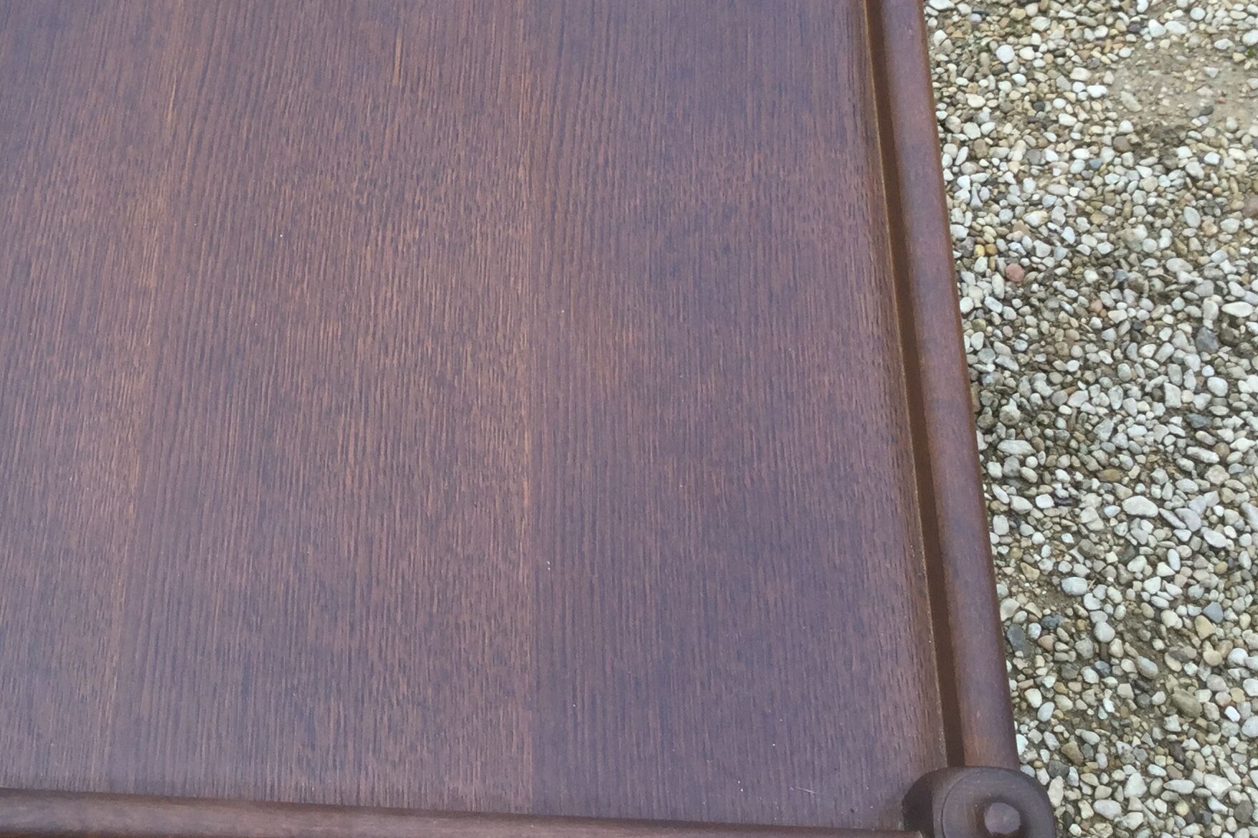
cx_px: 344
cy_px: 92
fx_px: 2096
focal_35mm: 60
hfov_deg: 32.9
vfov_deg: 22.1
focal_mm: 3.3
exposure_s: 1/110
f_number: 2.4
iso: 25
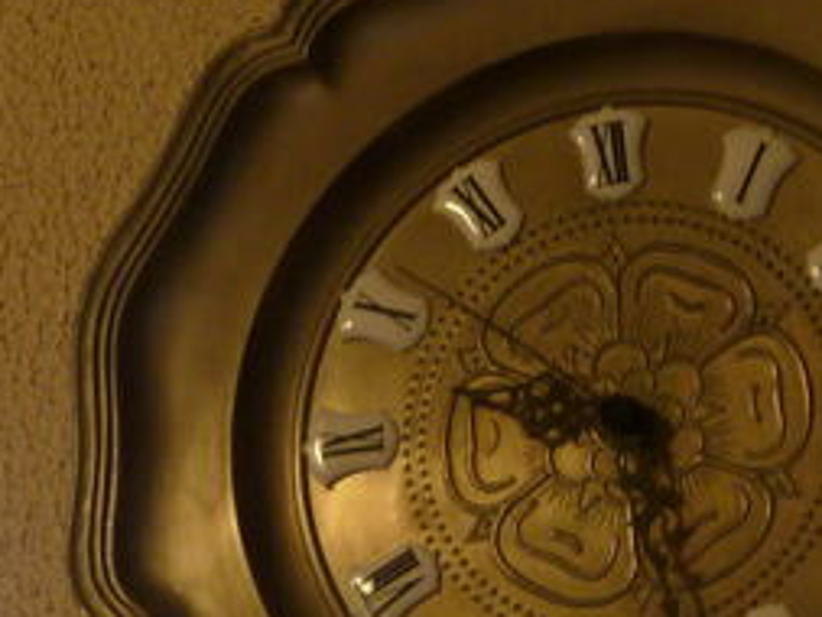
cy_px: 409
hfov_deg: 11.9
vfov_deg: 9.0
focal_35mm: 165
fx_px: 3920
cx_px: 705
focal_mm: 7.9
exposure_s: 1/8
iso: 80
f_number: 3.8
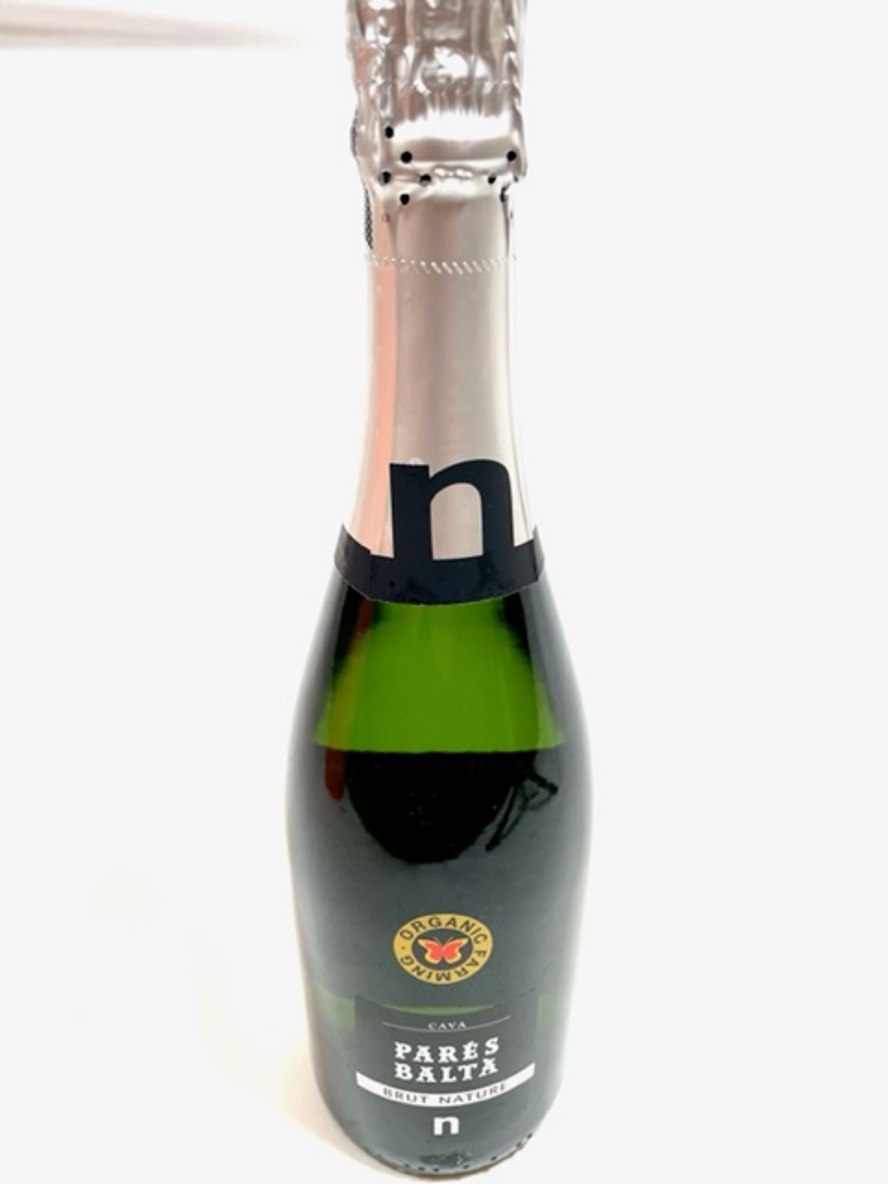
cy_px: 592
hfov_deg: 53.1
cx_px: 444
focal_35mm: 26
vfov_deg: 67.3
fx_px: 889
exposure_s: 1/100
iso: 64
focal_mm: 4.2
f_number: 1.6
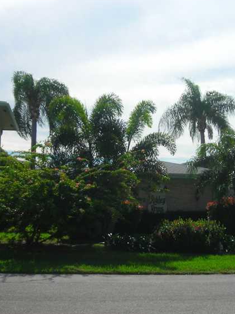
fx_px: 489
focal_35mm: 54
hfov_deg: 27.0
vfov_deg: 35.5
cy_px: 150
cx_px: 130
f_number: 6.4
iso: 50
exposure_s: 1/240
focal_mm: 6.3
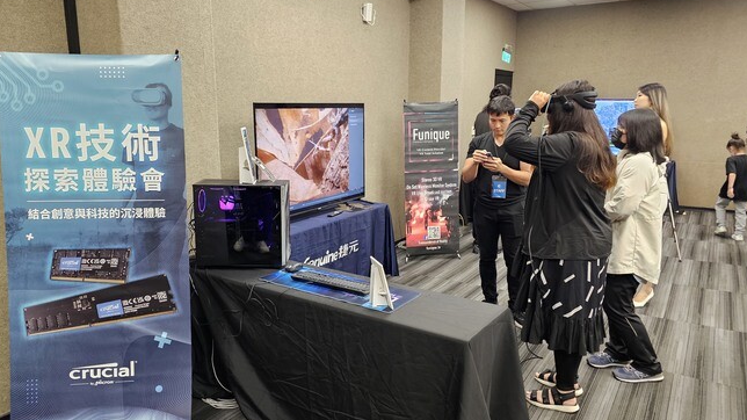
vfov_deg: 41.5
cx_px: 342
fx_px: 555
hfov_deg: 67.8
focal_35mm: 28
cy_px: 222
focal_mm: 6.3
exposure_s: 1/120
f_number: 1.7
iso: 640
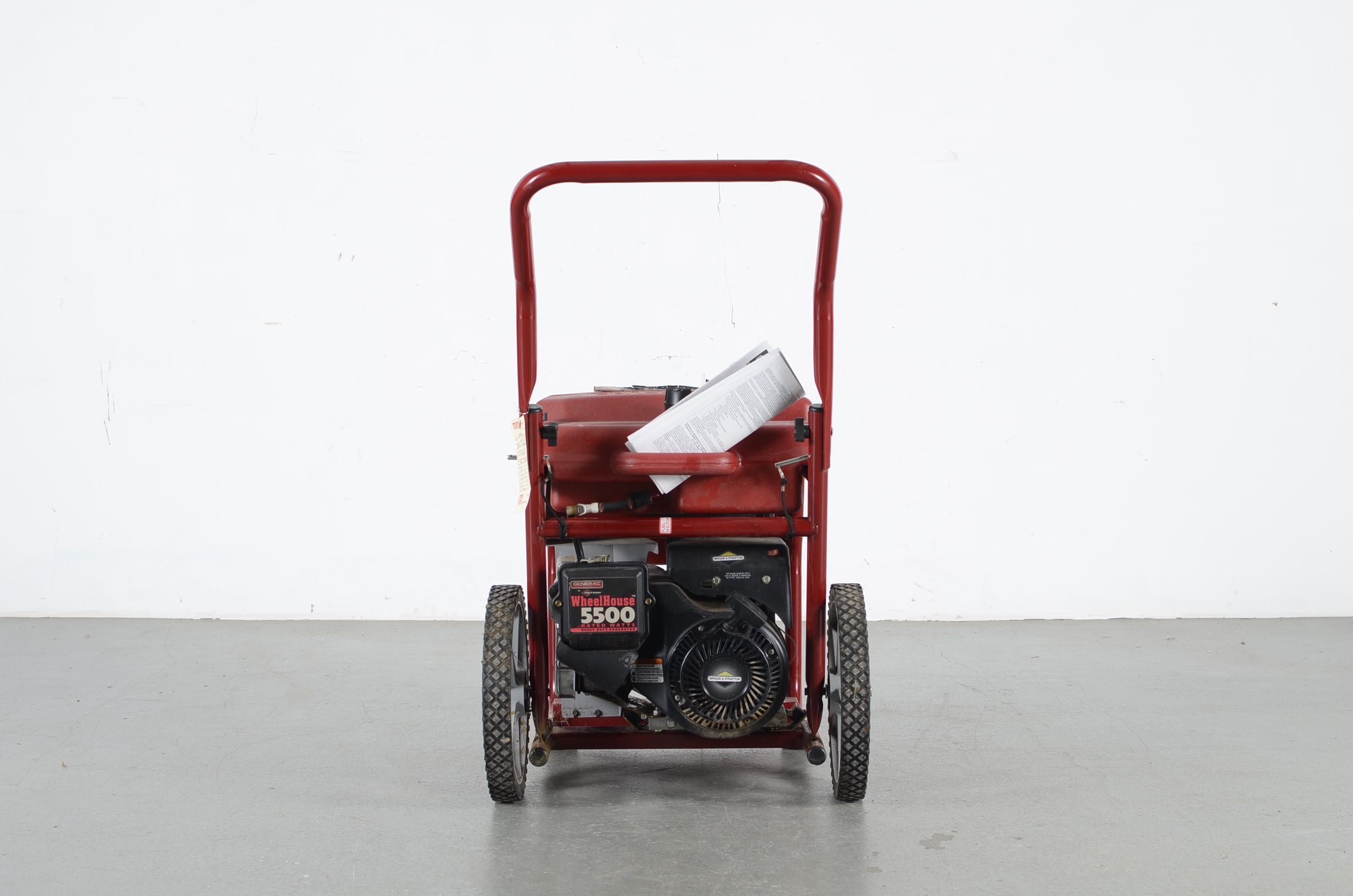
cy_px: 448
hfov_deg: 37.9
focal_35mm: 52
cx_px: 676
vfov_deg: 25.6
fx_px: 1969
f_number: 5.6
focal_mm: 35
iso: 100
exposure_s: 1/125
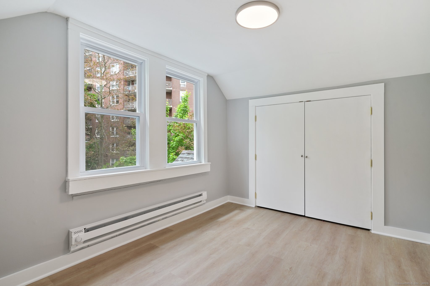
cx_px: 215
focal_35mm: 17
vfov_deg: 70.4
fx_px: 203
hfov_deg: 93.3
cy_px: 143
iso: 320
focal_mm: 17
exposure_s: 1/20
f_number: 8
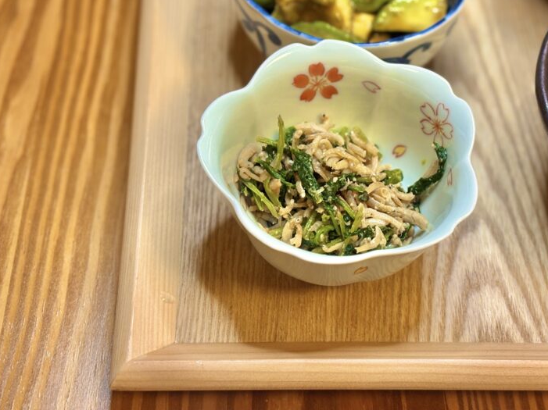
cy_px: 160
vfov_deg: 19.3
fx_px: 1203
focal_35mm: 76
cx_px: 342
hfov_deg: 25.6
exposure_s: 1/60
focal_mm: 5.96
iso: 100
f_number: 1.6
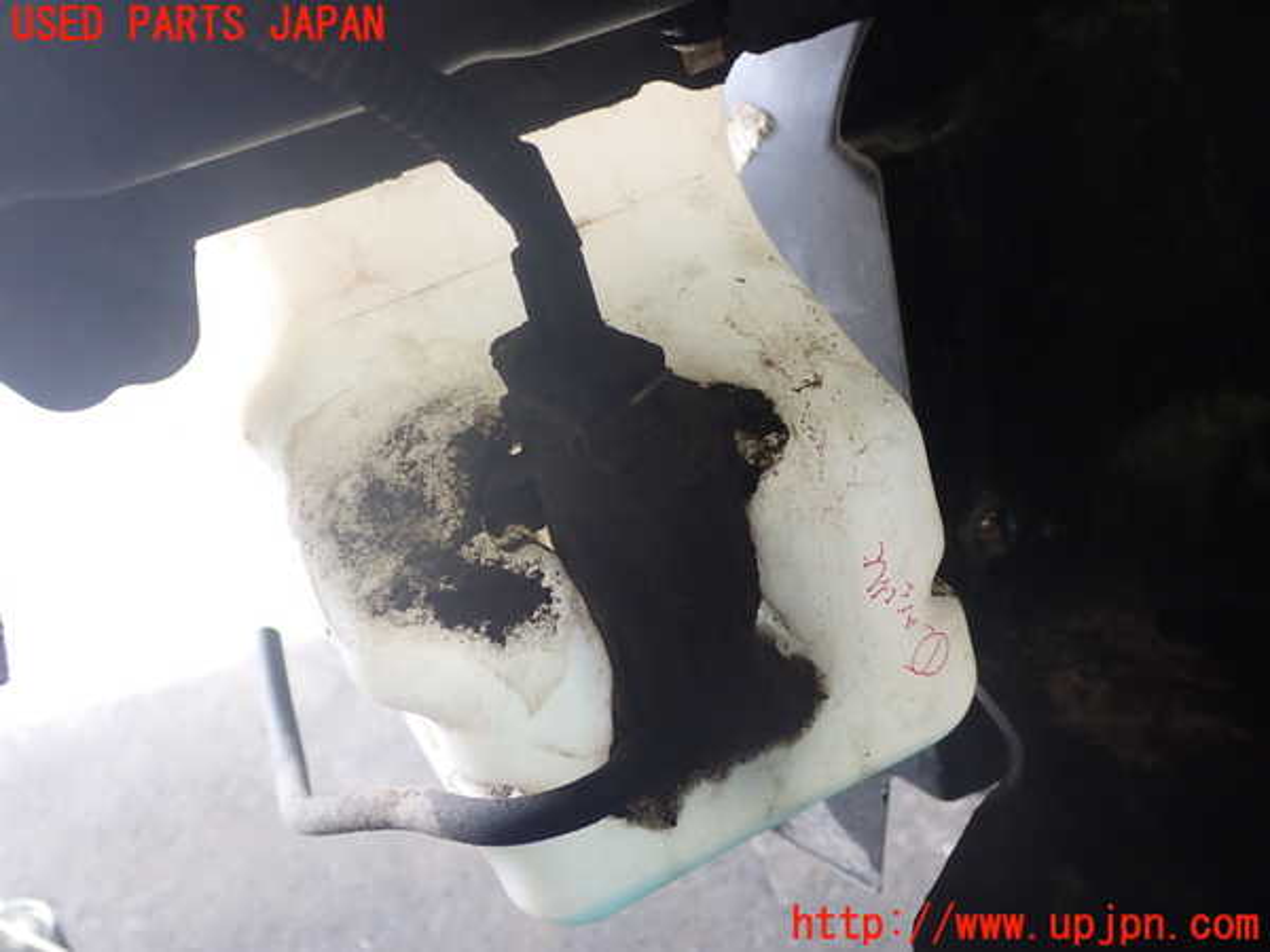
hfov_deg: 45.8
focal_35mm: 41
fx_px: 1504
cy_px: 476
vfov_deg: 35.1
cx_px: 635
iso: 200
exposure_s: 1/60
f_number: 2.8
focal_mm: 7.31
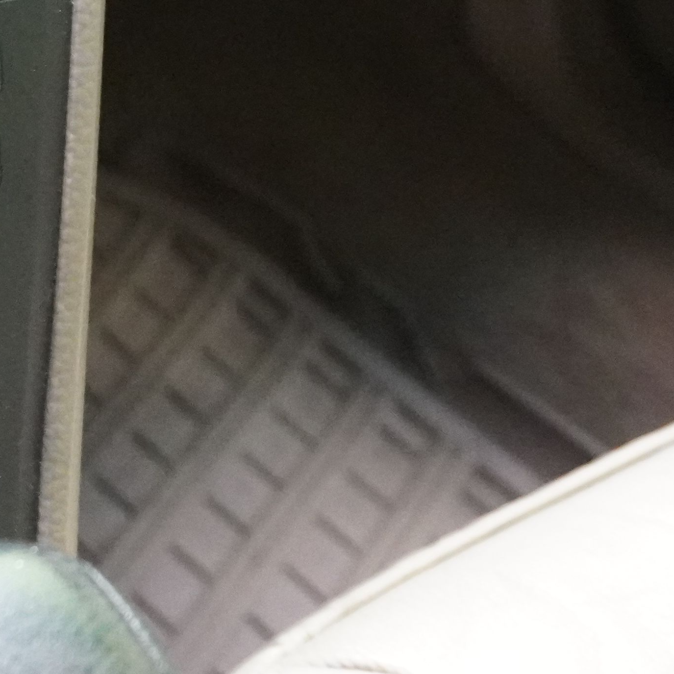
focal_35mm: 117
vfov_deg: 14.8
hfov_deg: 13.6
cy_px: 109
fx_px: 2574
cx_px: -480
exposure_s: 1/40
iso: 6400
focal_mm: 21
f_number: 4
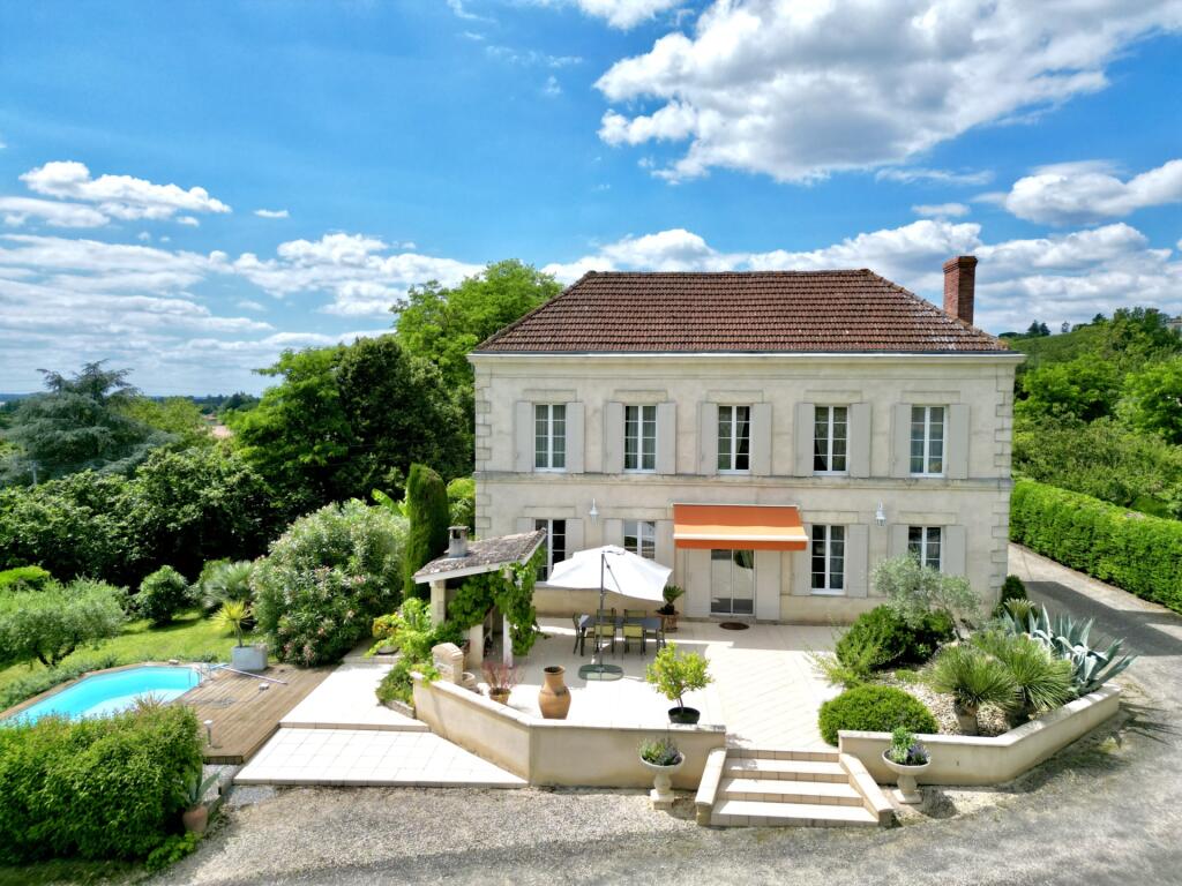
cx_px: 591
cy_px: 443
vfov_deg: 56.8
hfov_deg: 71.6
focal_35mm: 24
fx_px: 820
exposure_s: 1/6000
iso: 150
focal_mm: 6.72
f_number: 1.7
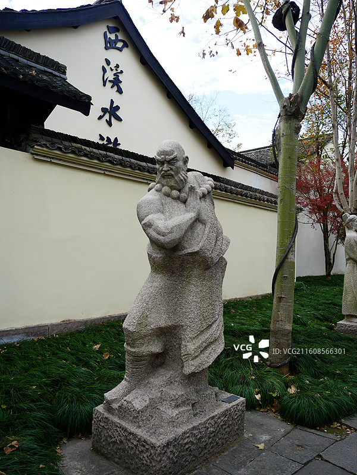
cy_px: 238
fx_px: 330
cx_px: 178
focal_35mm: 24
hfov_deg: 56.8
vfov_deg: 71.6
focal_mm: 12
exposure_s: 1/250
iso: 200
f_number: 4.5
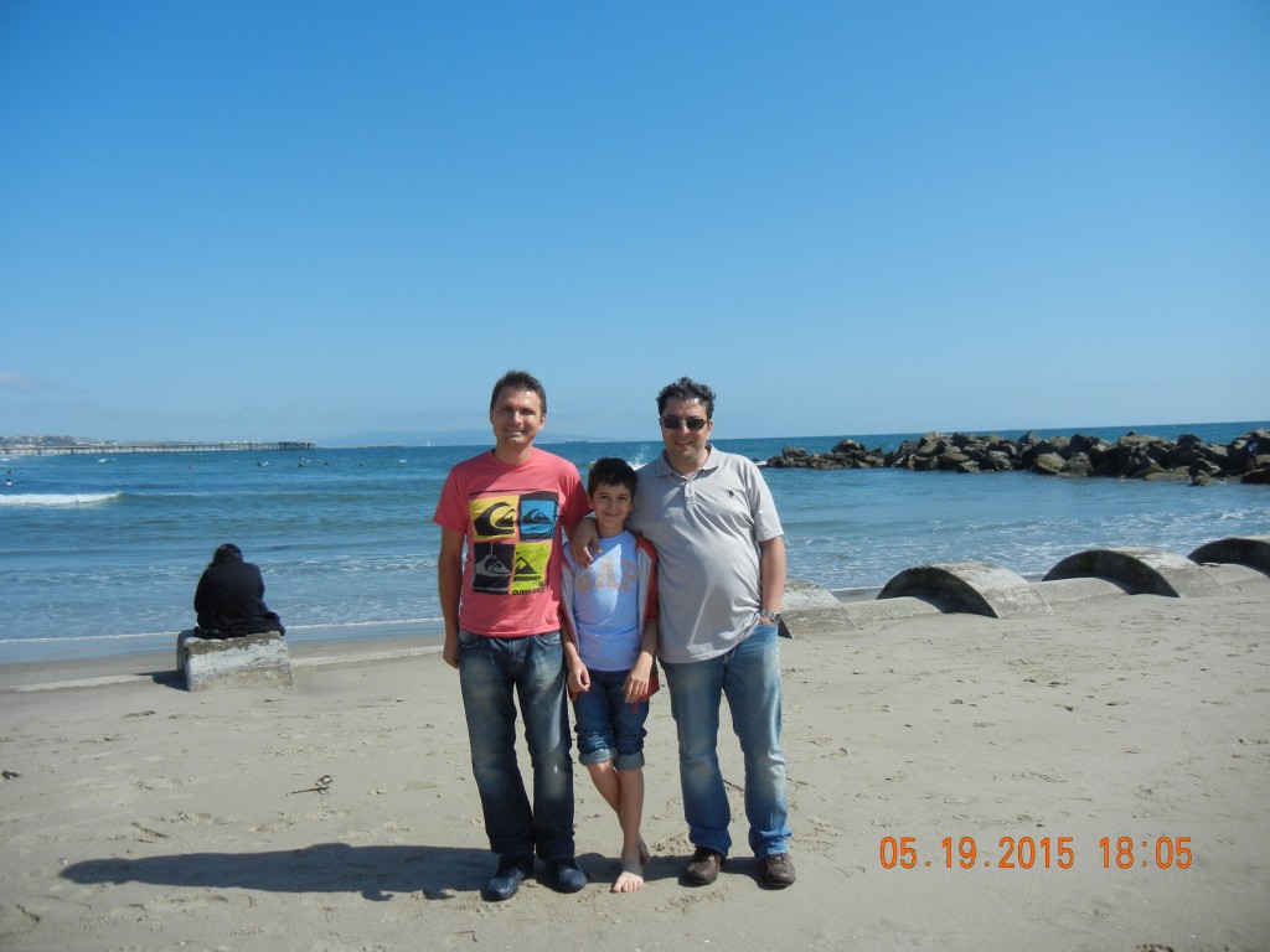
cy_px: 476
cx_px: 635
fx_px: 1101
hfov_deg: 60.0
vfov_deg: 46.8
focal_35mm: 30
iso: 160
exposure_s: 1/547
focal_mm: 5.4
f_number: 7
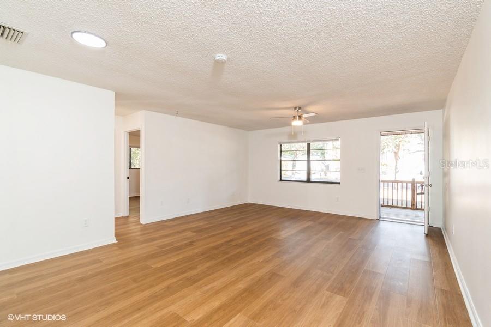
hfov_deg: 100.4
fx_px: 205
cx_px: 246
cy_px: 164
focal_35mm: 15
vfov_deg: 77.3
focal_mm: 10
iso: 200
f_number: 8
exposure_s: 1/6
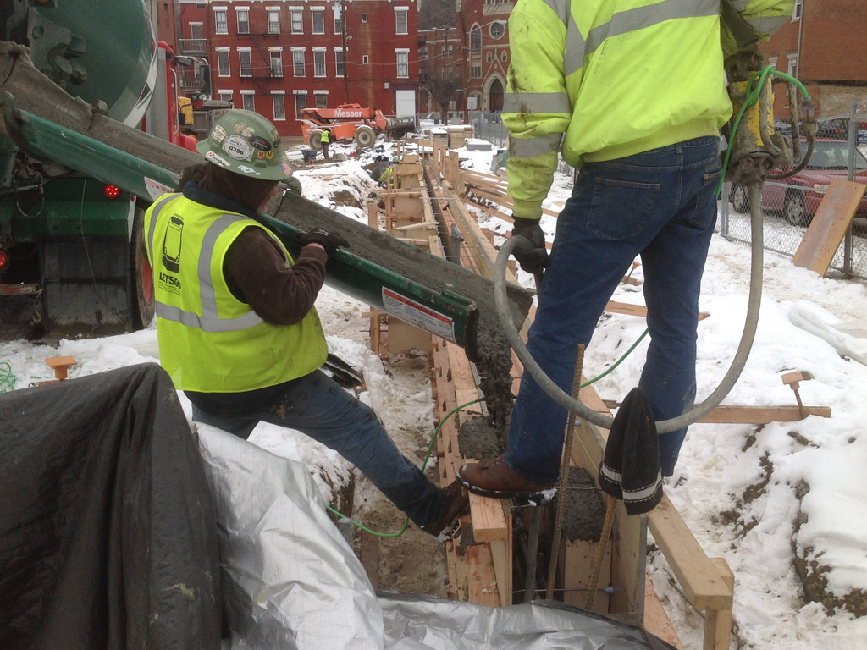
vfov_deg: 40.7
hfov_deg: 52.6
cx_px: 434
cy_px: 325
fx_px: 877
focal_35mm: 35
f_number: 2.4
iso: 50
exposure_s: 1/1314
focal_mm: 4.28
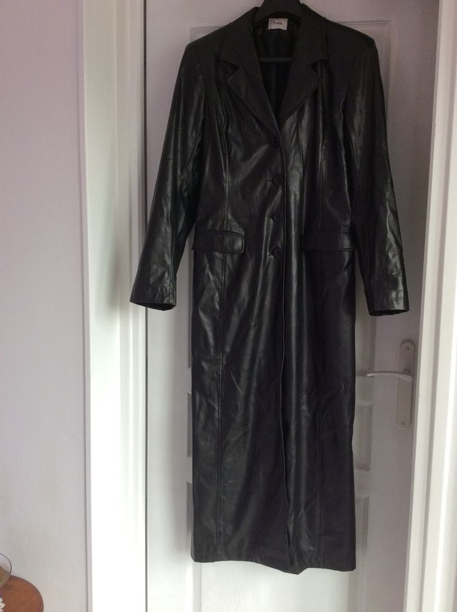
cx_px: 228
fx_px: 565
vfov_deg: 56.9
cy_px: 306
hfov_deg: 44.1
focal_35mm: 32
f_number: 2.4
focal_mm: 3.3
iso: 64
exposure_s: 1/100
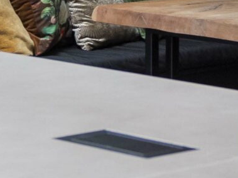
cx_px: 305
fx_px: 1608
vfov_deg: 6.1
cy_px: -205
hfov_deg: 8.4
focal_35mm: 234
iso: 450
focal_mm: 24
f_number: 2.8
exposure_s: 1/100
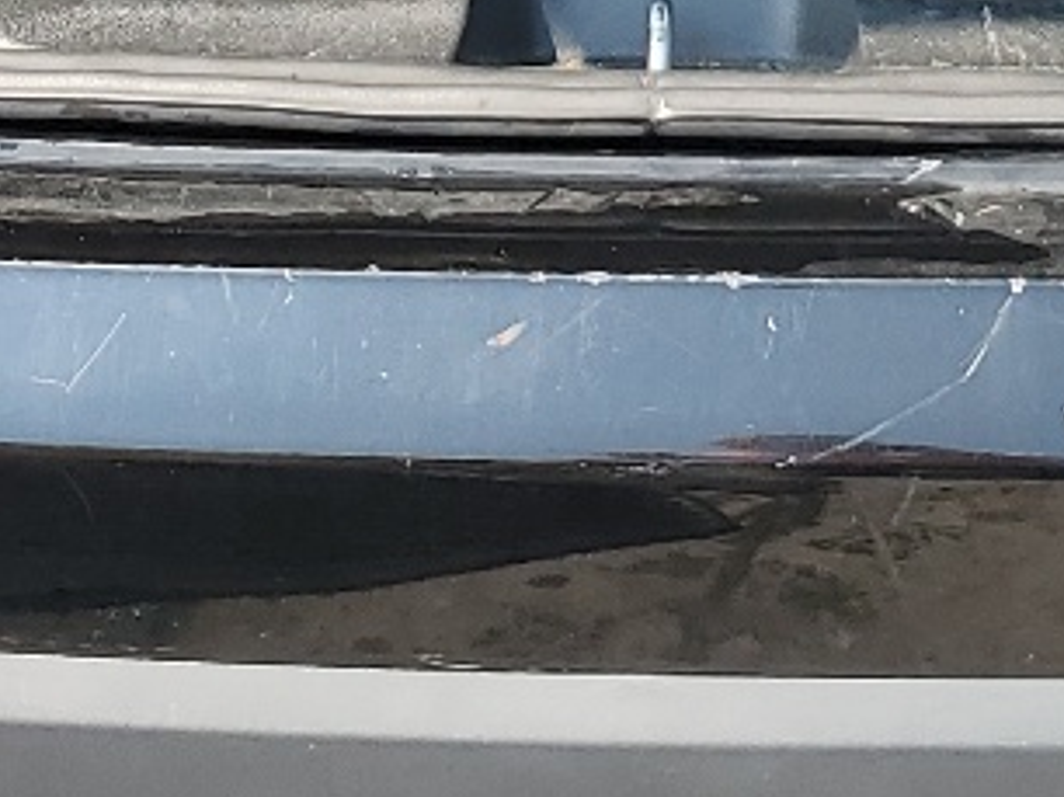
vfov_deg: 10.4
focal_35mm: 136
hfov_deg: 14.5
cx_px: 720
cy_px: -553
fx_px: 4177
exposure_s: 1/1000
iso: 50
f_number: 1.5
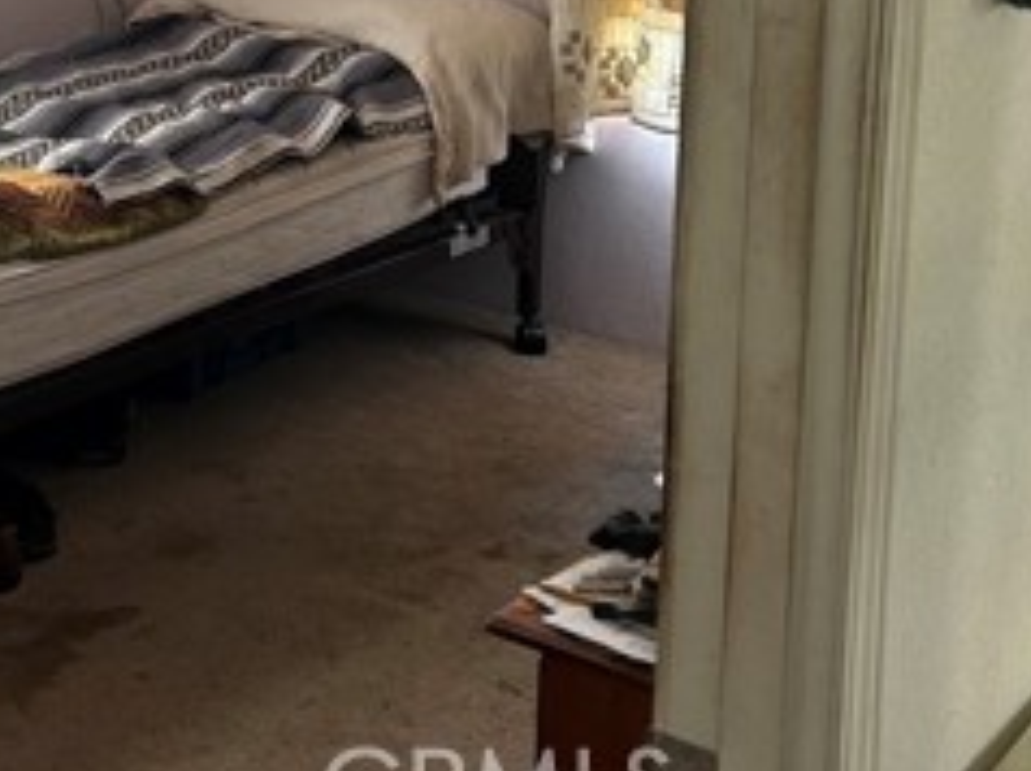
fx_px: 2083
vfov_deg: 19.6
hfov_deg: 27.3
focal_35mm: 70
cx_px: 225
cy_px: -191
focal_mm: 5.7
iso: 125
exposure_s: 1/67
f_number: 1.5
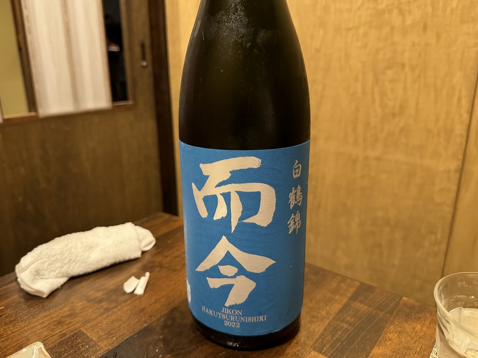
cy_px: 179
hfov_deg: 71.6
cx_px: 239
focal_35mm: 24
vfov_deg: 56.8
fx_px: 331
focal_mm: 6.76
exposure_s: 1/49
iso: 800
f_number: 1.78
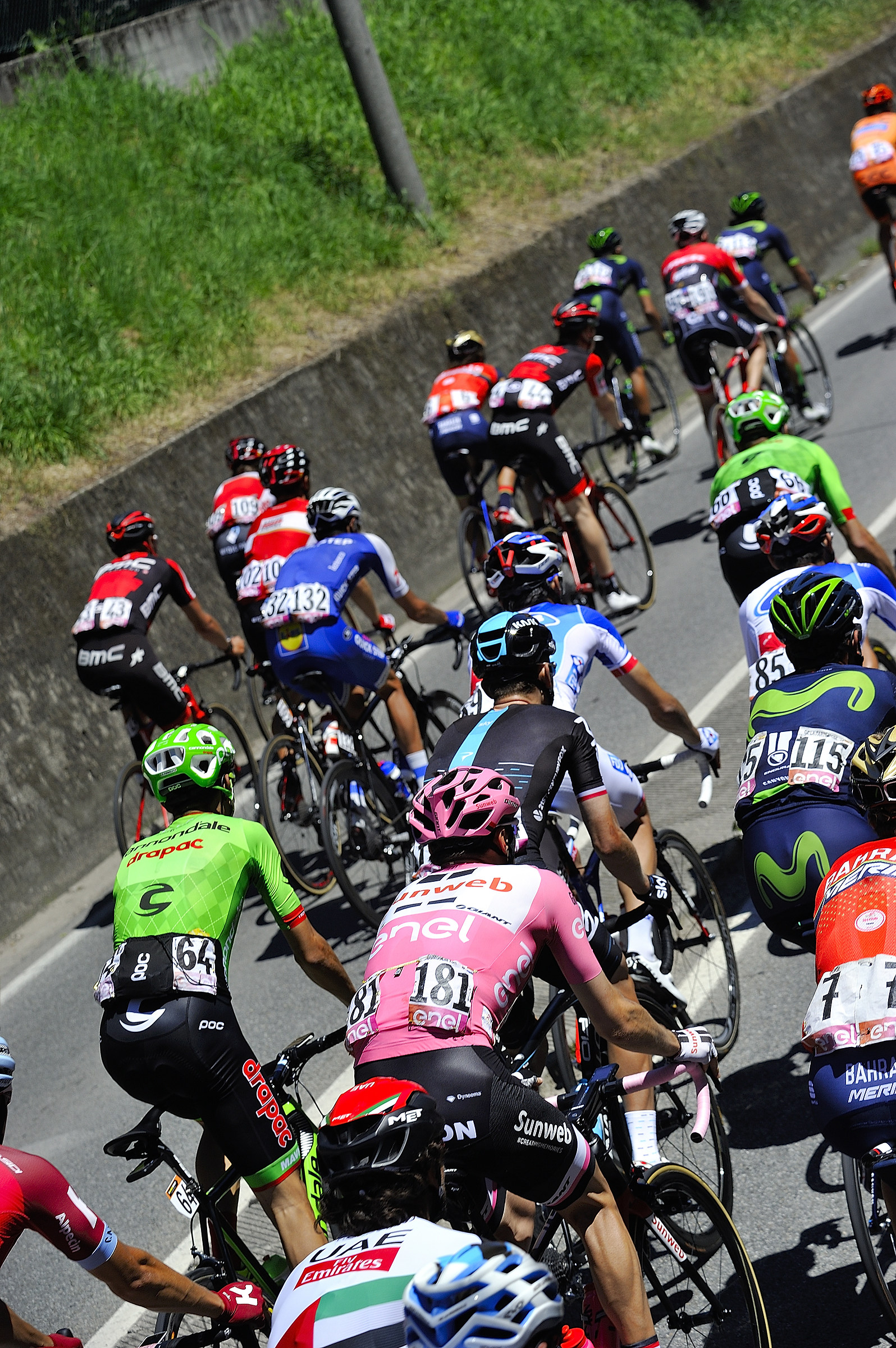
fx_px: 4188
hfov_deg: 12.2
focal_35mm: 112
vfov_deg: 18.3
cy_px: 674
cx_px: 448
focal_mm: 112
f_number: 6.3
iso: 220
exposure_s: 1/1250
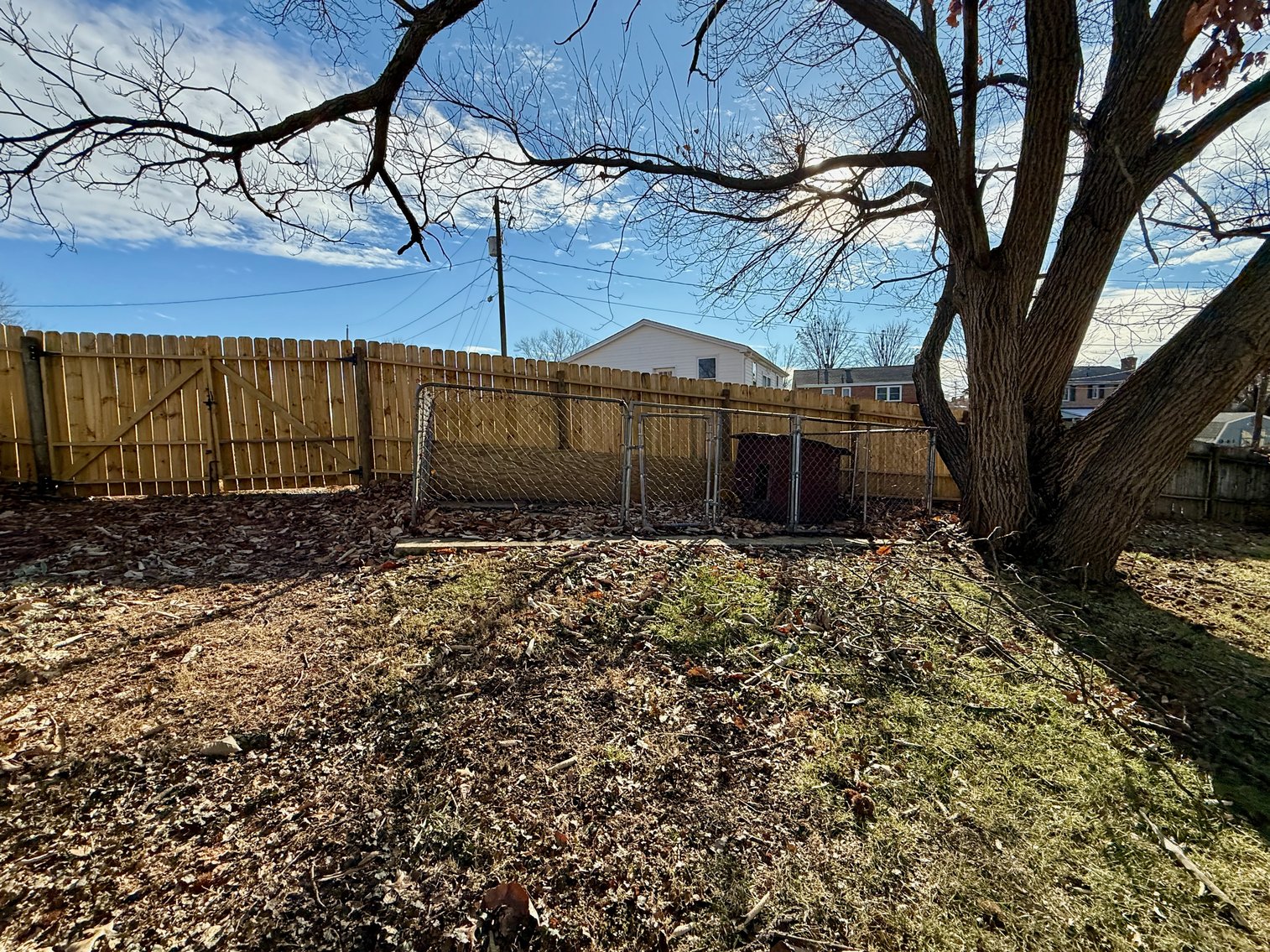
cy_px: 476
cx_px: 635
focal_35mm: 14
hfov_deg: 102.1
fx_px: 514
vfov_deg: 85.7
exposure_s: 1/1285
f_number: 2.2
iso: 64
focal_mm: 2.22
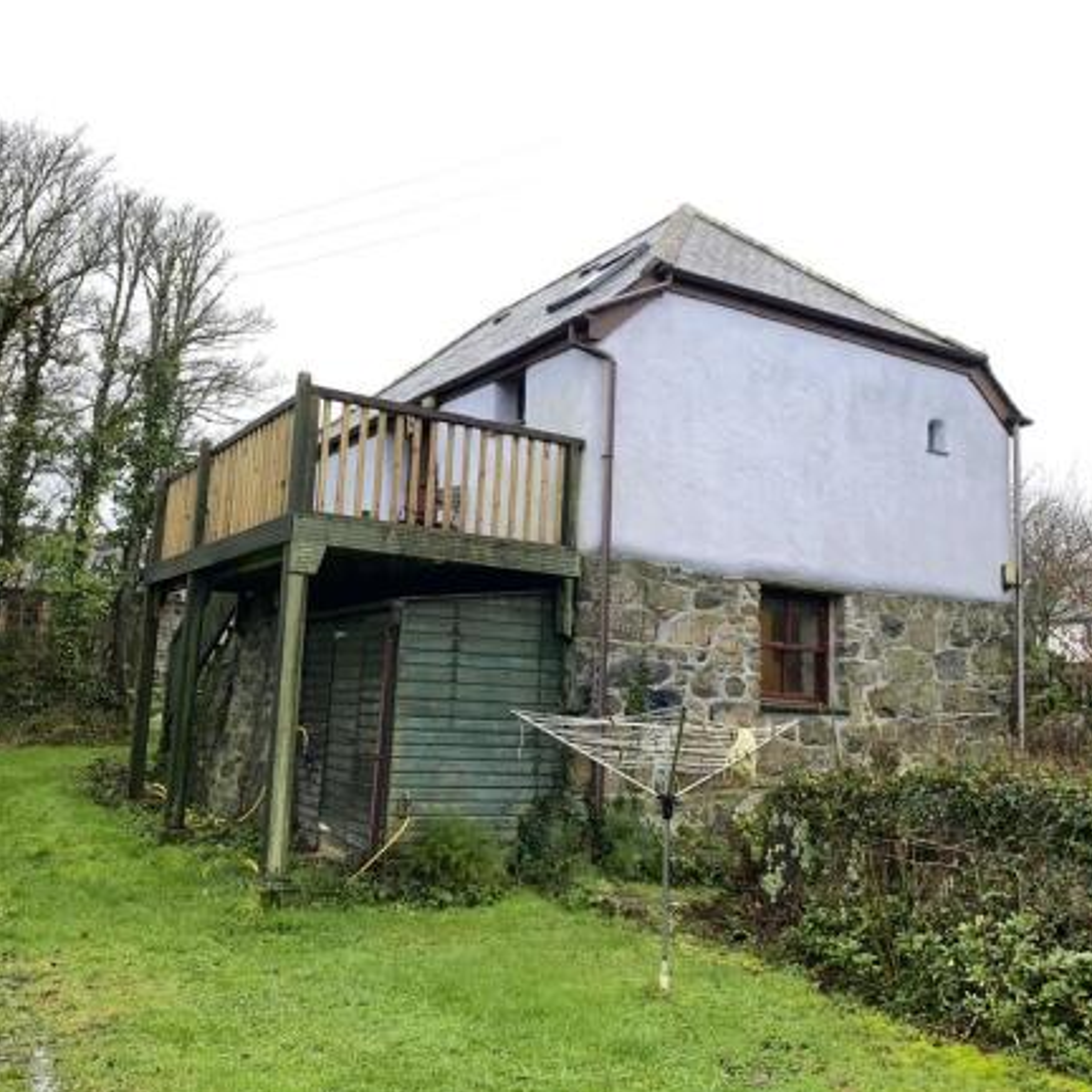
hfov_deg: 52.5
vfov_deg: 52.5
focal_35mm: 31
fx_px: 1106
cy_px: 547
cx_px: 530
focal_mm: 4.25
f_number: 1.8
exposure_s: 1/130
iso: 64
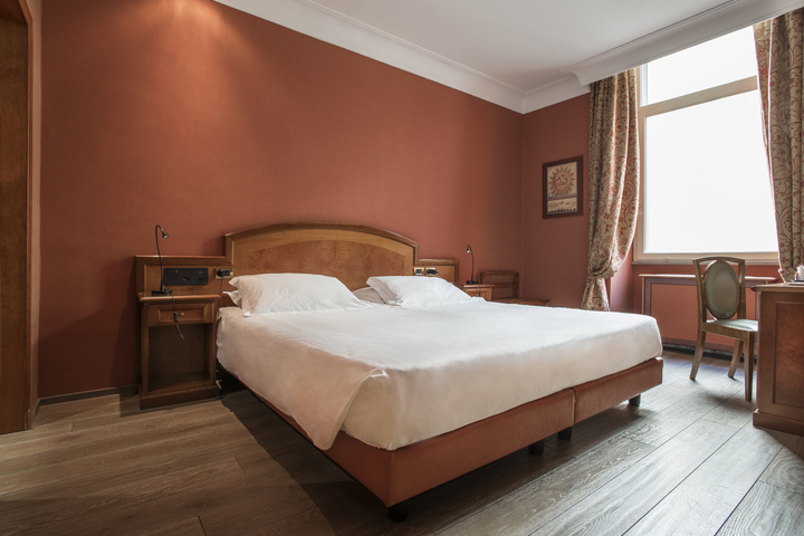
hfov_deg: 86.9
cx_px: 402
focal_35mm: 19
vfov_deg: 64.6
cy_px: 268
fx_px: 424
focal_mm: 19
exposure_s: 1/1.25
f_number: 8
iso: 100
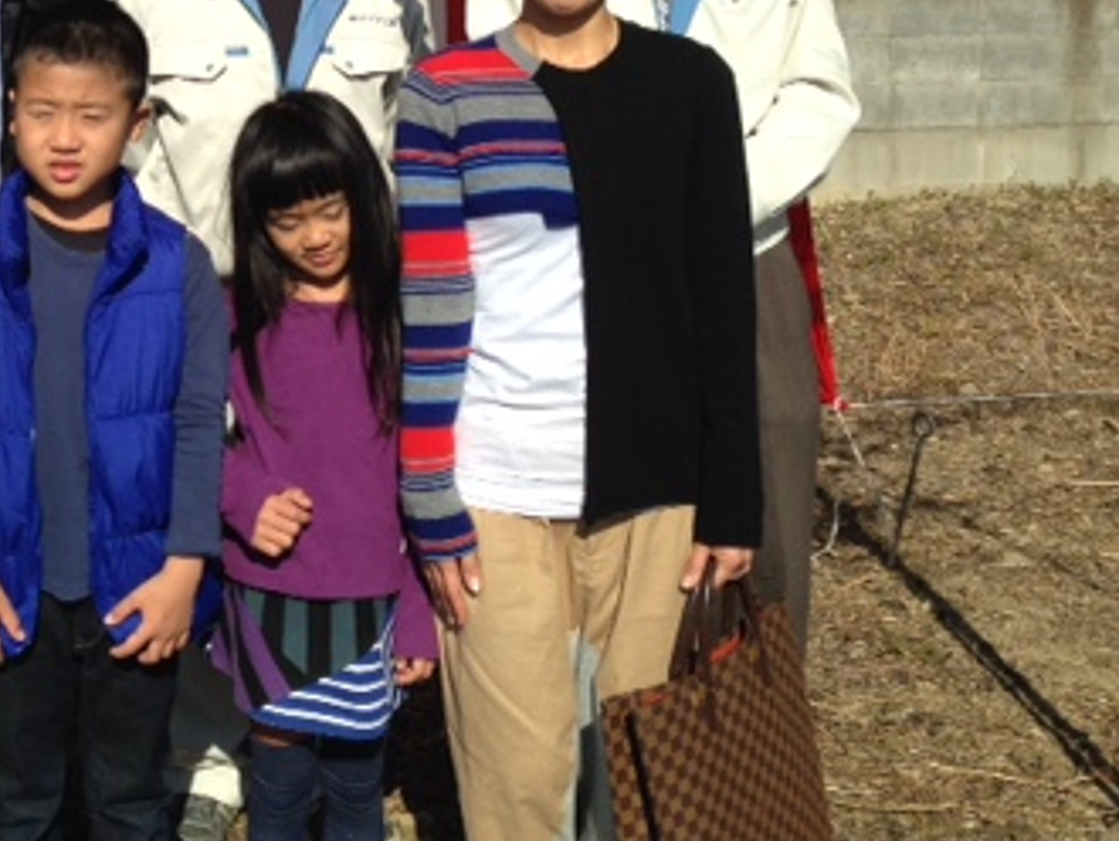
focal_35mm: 64
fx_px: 2070
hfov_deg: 29.3
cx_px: 163
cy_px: 146
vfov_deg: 22.6
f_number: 2.4
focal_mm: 4.12
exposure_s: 1/1938
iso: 50
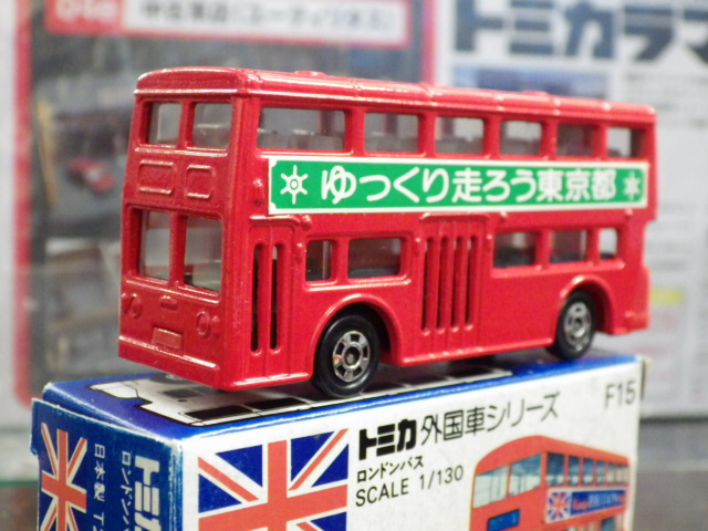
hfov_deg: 32.7
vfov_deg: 24.8
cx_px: 354
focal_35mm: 59
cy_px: 266
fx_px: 1207
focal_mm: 10.7
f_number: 4
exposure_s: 1/25
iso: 1250
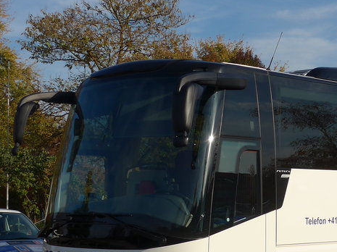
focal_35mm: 93
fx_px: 905
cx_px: 290
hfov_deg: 20.7
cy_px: 183
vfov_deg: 15.8
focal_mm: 7.5
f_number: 3.2
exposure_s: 1/2000
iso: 80
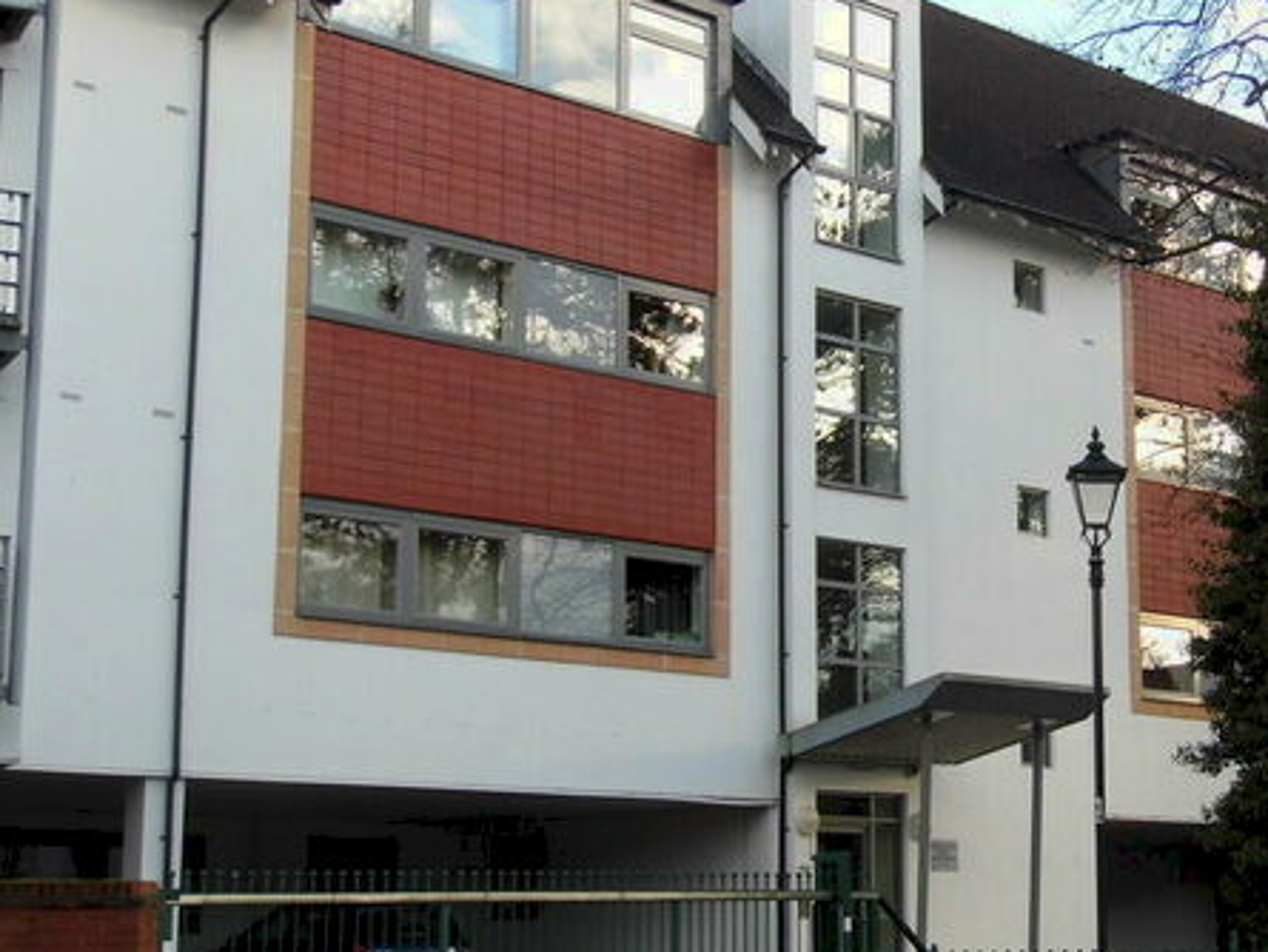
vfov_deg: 22.3
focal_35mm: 66
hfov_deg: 28.9
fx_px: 2418
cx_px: 949
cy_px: 509
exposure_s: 1/200
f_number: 3.3
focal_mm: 7.6
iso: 100
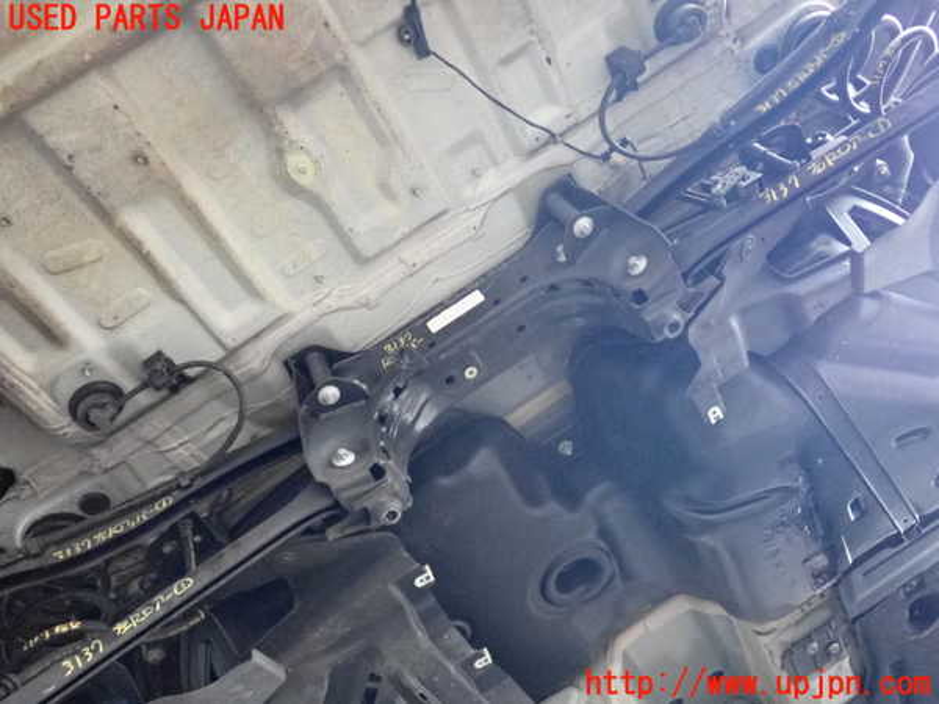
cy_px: 352
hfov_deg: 56.8
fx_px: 868
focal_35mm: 32
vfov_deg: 44.2
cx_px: 470
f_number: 2.4
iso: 2000
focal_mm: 5.79
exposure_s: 1/125
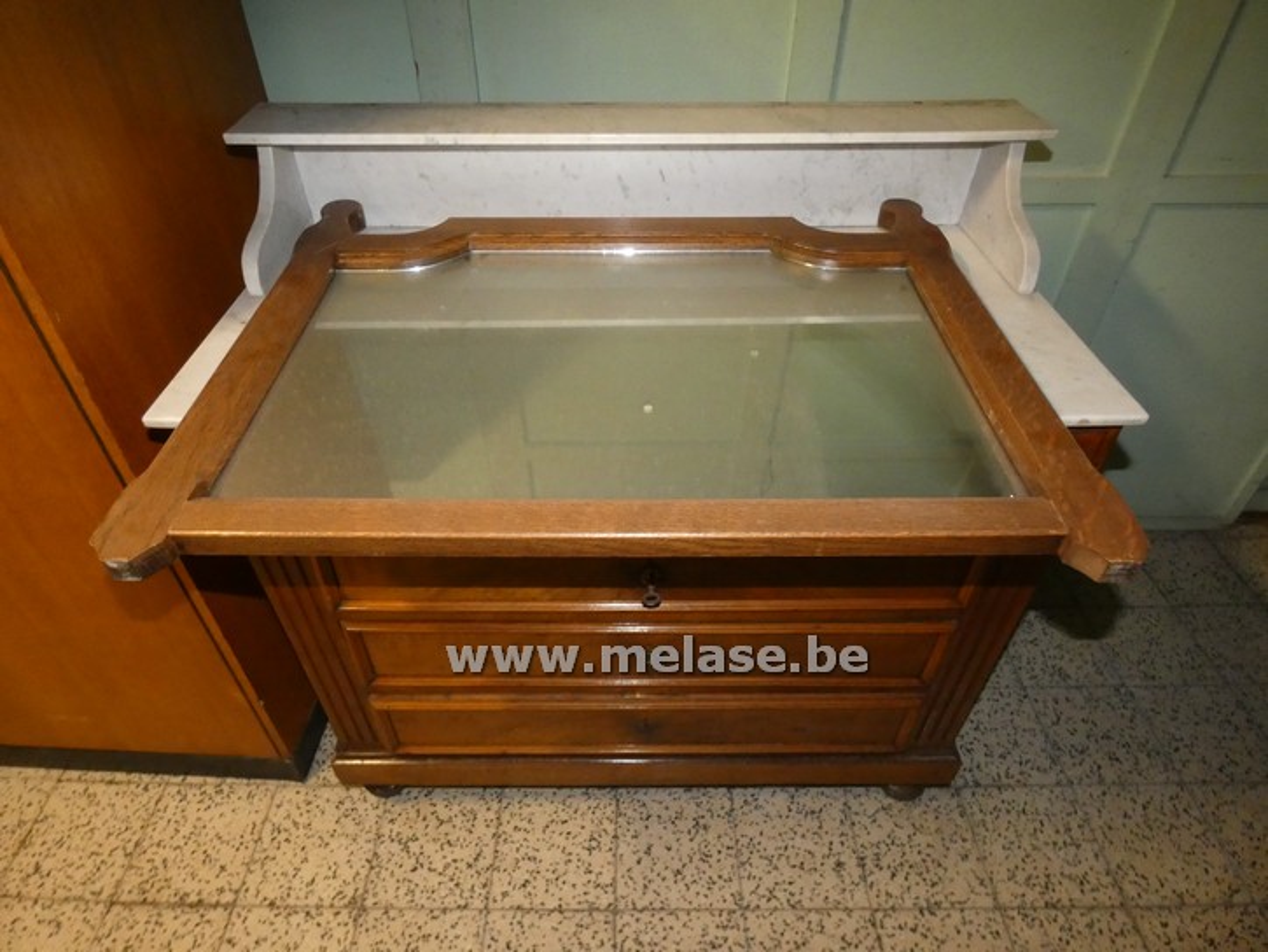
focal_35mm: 20
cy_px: 476
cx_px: 634
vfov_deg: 66.0
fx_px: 733
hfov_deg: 81.7
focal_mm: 3.6
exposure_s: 1/60
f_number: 2.8
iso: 800
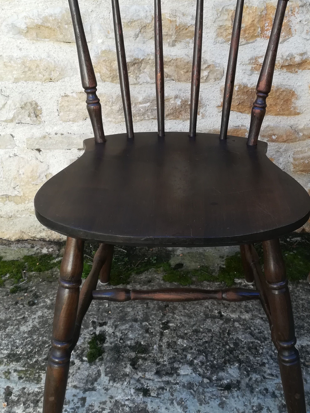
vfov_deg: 47.7
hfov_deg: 36.6
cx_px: 198
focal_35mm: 39
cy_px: 171
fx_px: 466
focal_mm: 3.83
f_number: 2.2
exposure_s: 1/100
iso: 64
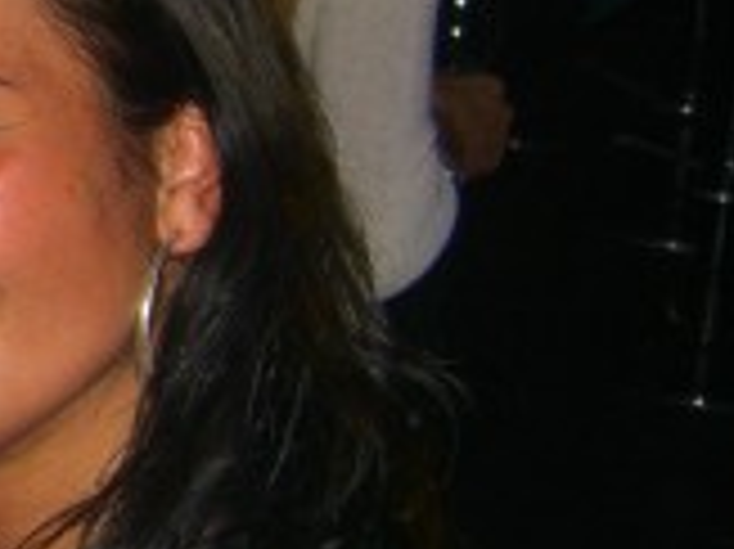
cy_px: -153
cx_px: -459
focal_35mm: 140
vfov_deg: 10.4
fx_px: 2966
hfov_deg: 13.1
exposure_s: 1/60
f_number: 2.8
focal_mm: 7.9
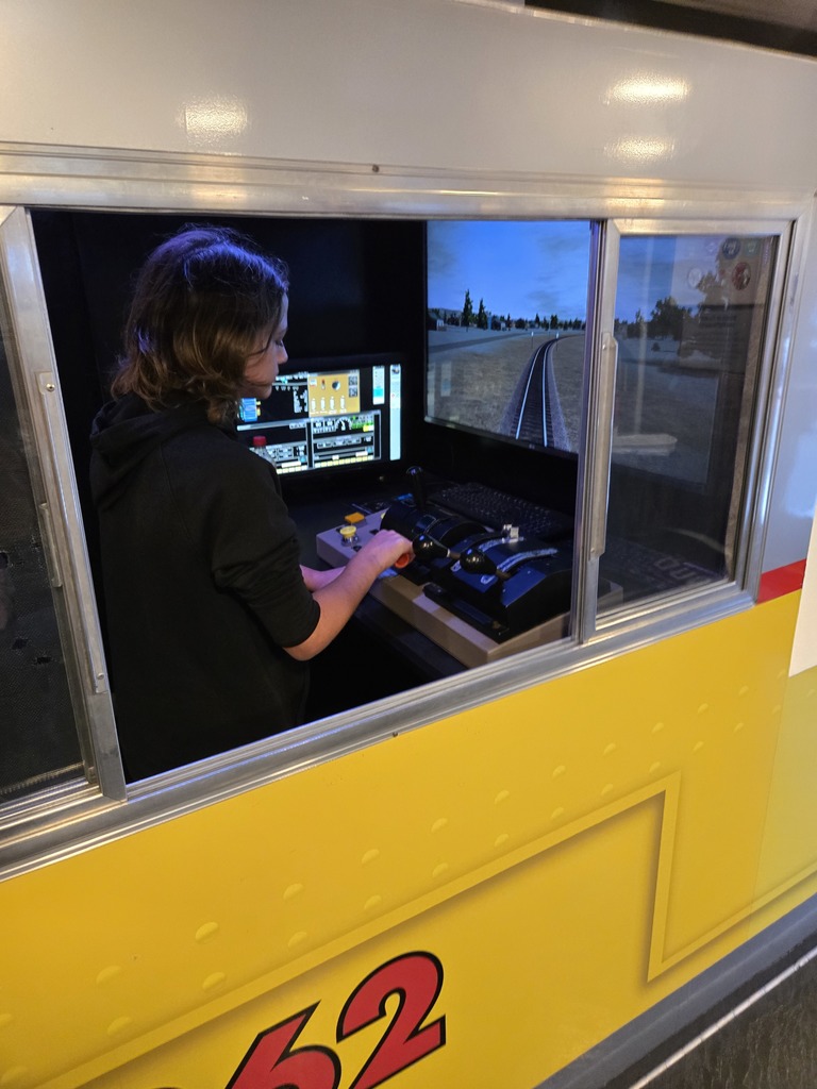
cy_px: 544
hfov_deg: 58.9
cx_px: 408
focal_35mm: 23
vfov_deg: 73.9
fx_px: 724
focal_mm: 5.4
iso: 500
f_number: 1.8
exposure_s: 1/120
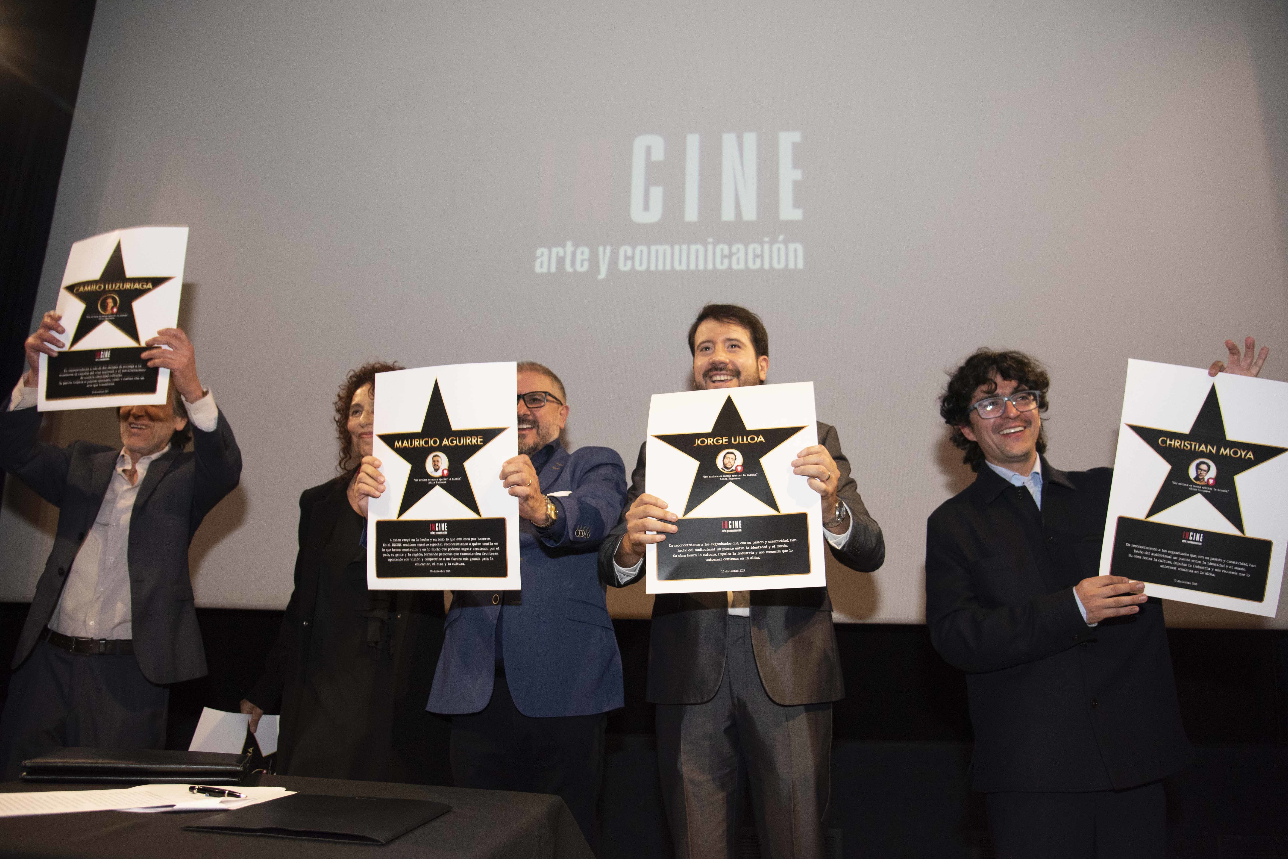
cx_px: 645
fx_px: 930
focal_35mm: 26
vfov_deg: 49.6
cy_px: 447
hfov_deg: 69.4
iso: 1000
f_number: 4
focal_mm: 24
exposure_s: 1/160
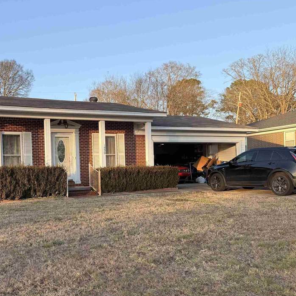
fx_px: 377
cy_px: 176
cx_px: 81
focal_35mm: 39
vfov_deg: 42.7
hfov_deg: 41.8
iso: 80
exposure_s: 1/1139
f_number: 1.78
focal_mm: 6.76
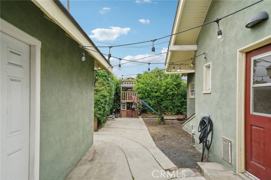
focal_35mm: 19
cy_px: 90
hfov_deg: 86.9
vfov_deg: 64.5
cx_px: 136
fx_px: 143
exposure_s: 1/40
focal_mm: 19
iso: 100
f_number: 7.1
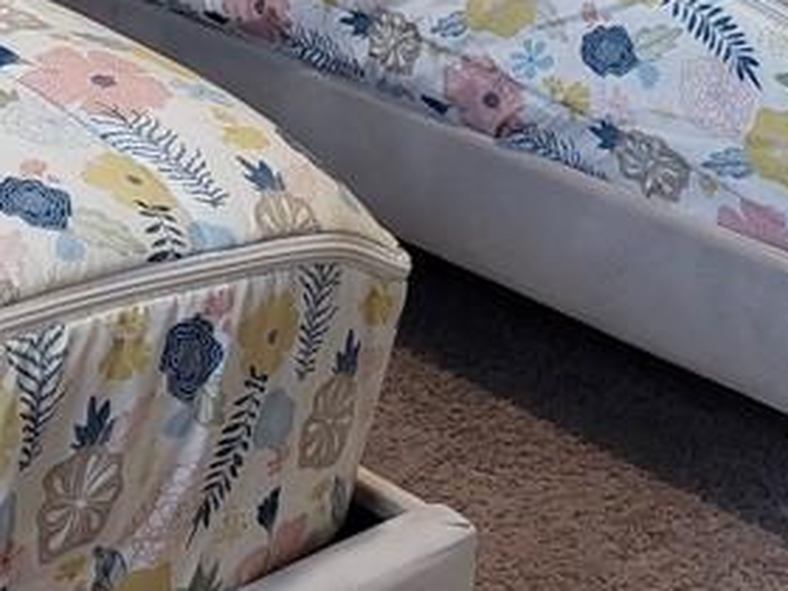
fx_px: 2163
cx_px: -408
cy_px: -391
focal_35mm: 95
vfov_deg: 14.2
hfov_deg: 18.3
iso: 200
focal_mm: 5.4
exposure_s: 1/40
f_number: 1.8
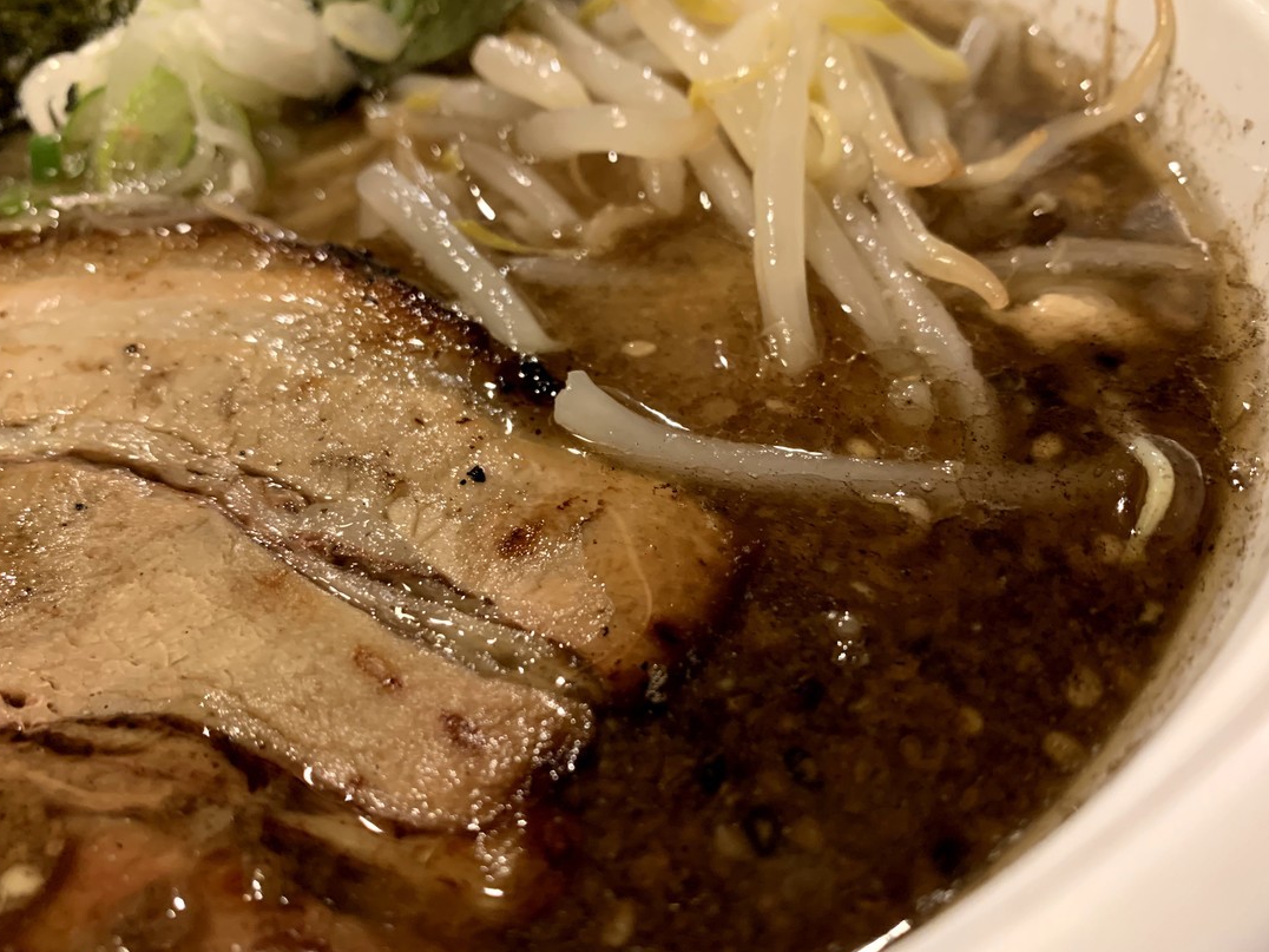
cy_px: 492
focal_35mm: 29
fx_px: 1063
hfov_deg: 61.7
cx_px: 634
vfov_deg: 48.2
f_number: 1.8
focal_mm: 4.25
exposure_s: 1/40
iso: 400
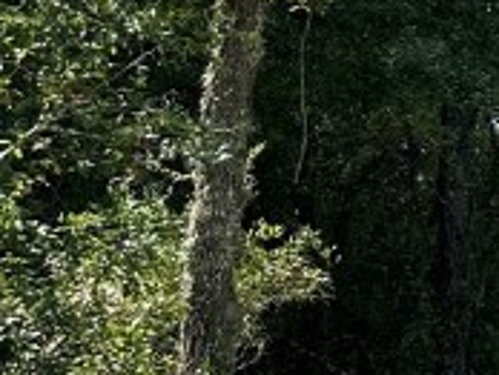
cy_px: 60
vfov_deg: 10.5
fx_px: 2035
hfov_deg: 10.8
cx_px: 1359
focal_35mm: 141
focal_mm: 6.86
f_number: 1.78
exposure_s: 1/1304
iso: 80
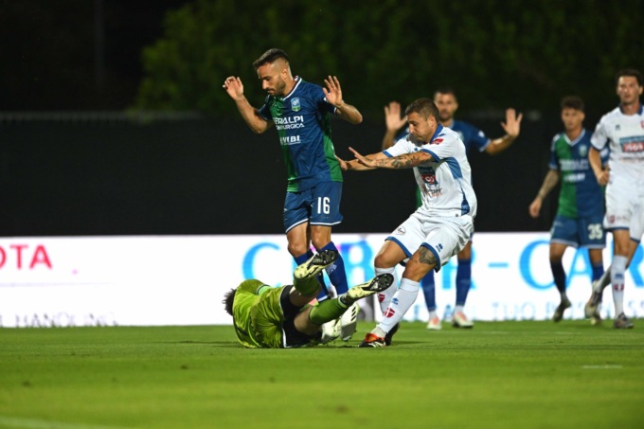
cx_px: 322
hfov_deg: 5.2
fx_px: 7153
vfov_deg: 3.4
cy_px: 214
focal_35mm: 400
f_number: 3.5
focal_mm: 400
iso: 2500
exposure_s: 1/1600
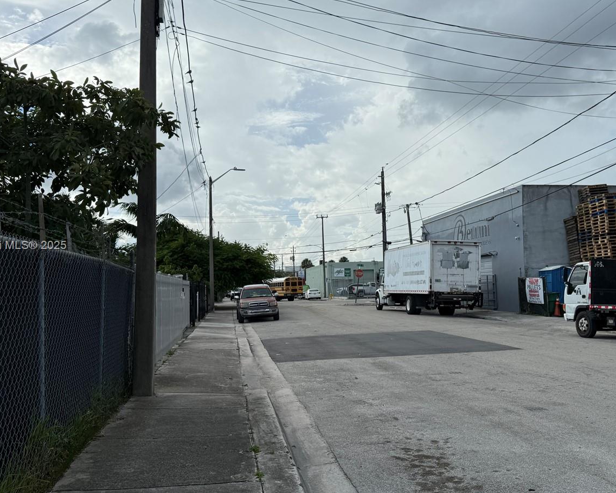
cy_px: 246
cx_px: 327
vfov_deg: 44.5
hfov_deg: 54.2
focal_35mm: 33
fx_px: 602
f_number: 1.78
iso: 80
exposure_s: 1/6711
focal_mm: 6.76
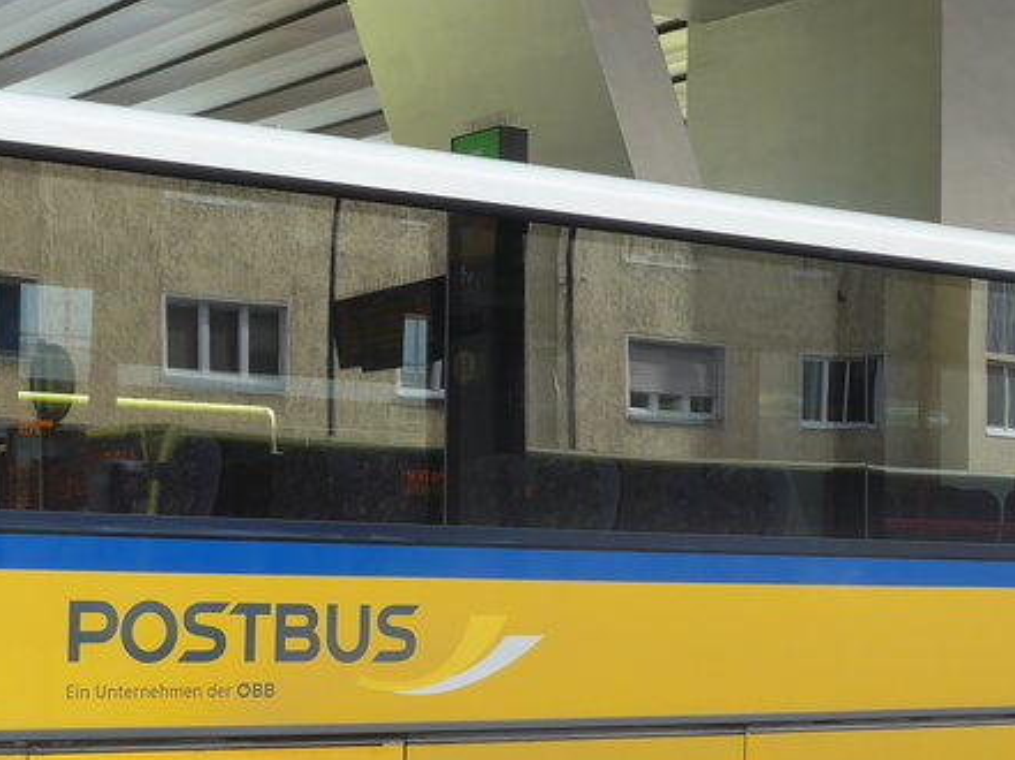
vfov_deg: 18.6
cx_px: 412
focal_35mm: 79
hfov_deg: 24.7
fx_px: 2315
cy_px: 516
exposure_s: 1/160
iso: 80
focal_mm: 6
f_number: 2.8
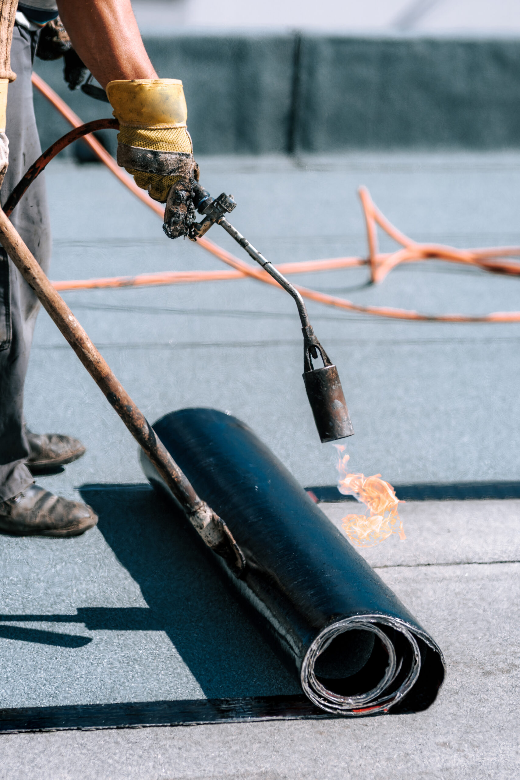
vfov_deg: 16.1
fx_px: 2751
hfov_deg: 10.8
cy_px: 390
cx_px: 260
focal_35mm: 127
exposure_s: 1/2500
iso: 100
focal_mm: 85
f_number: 2.2
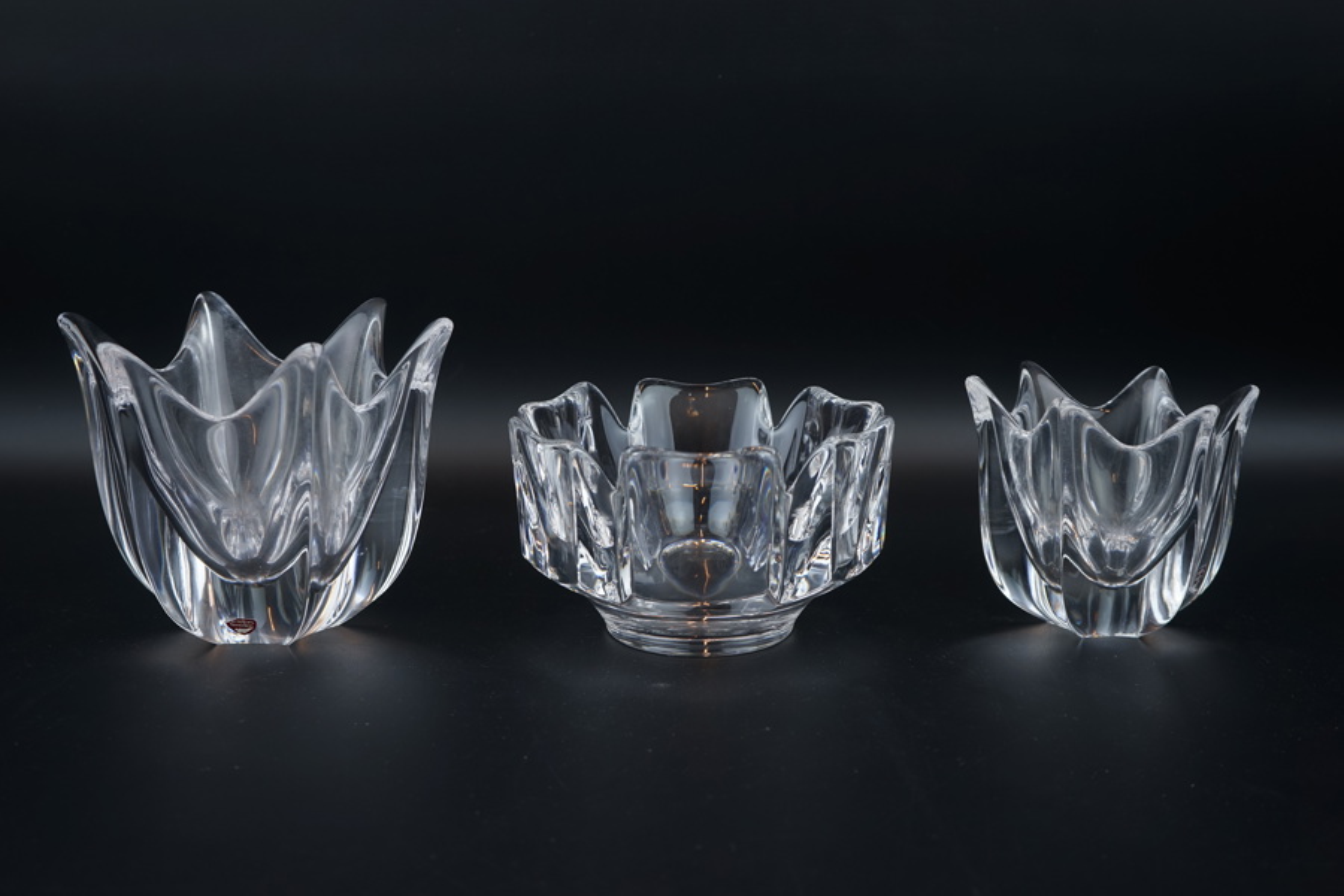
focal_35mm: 42
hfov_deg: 46.4
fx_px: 1568
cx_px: 672
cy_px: 448
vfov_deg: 31.9
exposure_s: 1/80
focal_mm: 42
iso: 100
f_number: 5.6
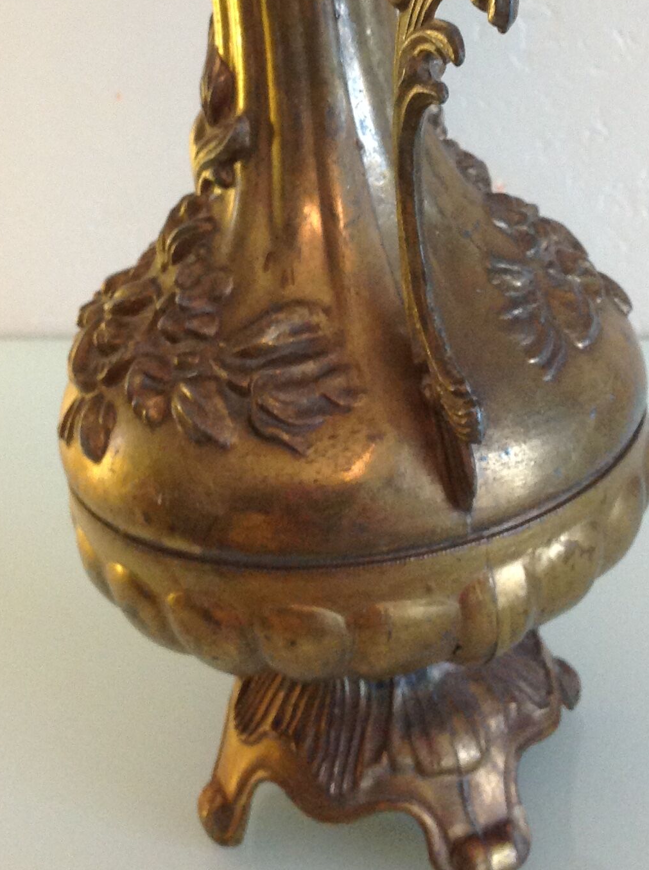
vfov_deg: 28.0
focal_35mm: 67
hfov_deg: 21.8
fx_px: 1680
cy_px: 94
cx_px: 389
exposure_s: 1/15
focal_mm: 4.28
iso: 200
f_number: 2.4
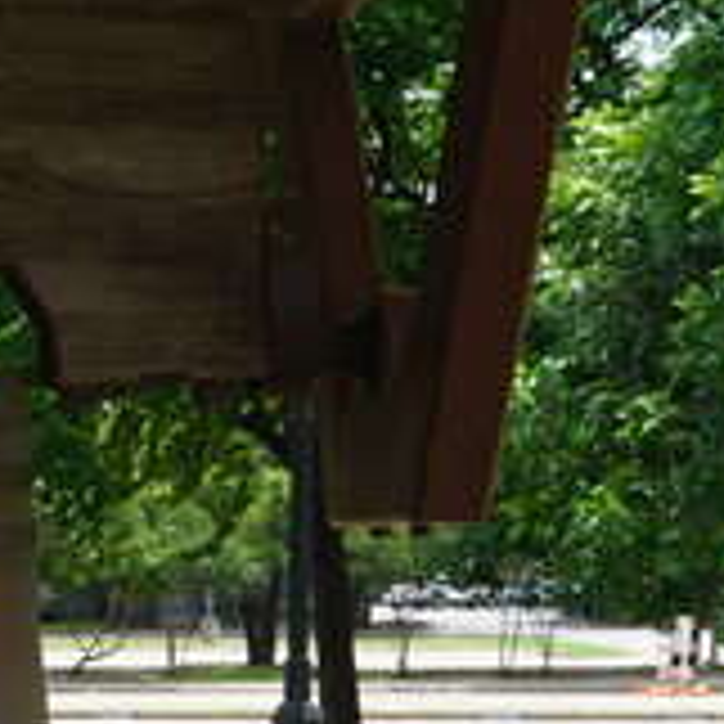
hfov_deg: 12.6
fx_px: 3150
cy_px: 713
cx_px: -292
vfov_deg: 13.0
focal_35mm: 133
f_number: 9
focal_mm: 21
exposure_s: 1/100
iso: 100
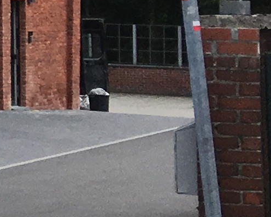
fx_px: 1845
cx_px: -751
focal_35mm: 230
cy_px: -161
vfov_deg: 6.6
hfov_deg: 6.8
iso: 25
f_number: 2.2
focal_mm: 4.15
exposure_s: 1/818
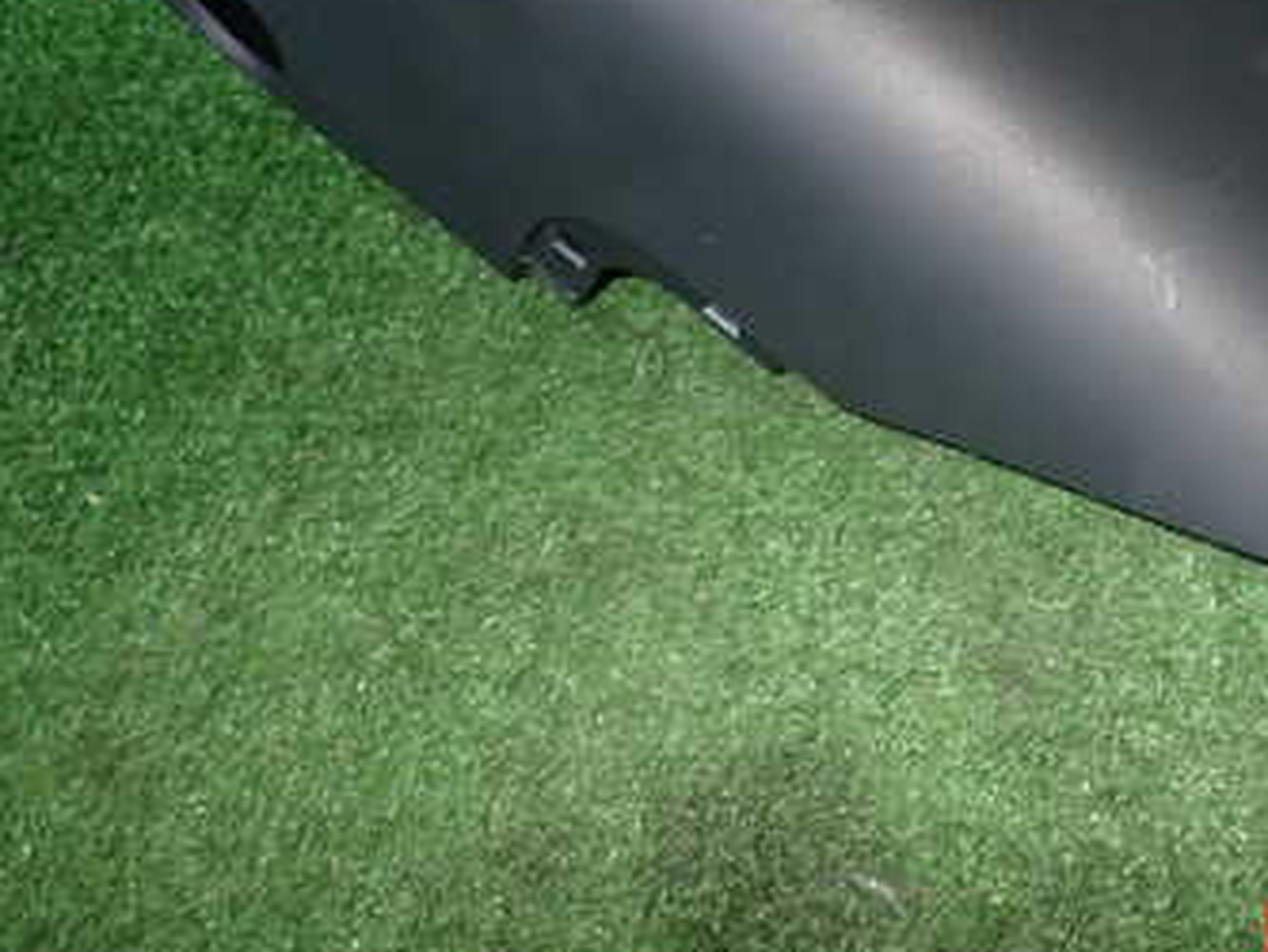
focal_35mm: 45
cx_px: 982
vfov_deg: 31.0
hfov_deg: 40.6
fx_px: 1649
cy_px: 129
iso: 160
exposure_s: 1/30
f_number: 5.6
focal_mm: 4.5
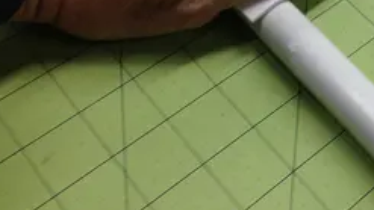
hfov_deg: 29.2
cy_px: -15
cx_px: 316
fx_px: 694
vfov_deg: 16.8
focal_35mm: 70
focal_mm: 4.12
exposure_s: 1/60
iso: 64
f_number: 2.4
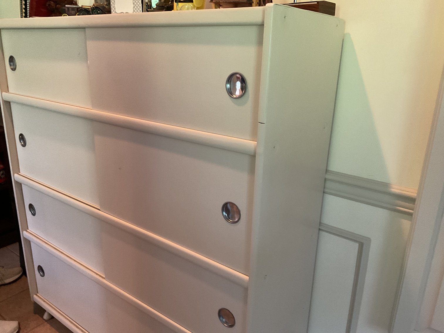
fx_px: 372
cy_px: 166
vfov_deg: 48.2
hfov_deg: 61.7
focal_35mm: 29
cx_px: 222
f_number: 1.8
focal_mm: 3
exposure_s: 1/60
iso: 250
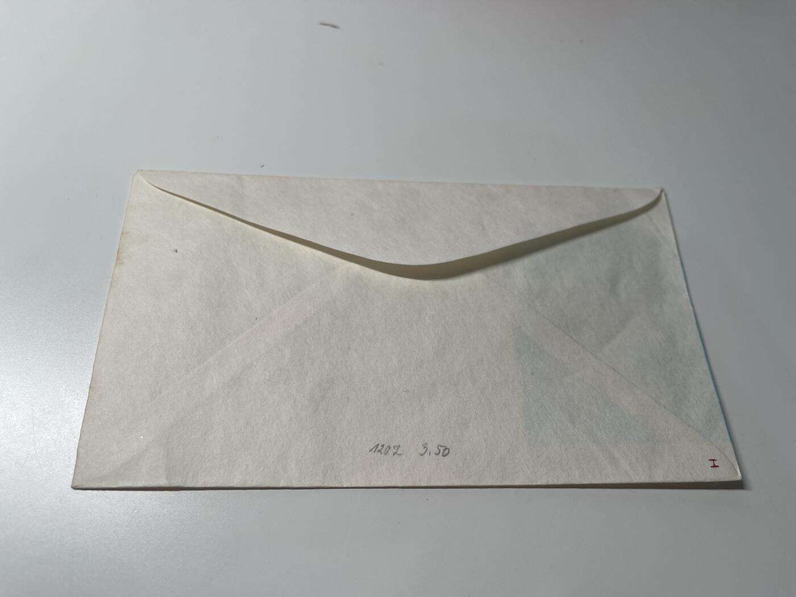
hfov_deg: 69.4
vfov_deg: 54.9
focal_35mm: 25
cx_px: 398
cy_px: 298
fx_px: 575
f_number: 1.6
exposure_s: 1/139
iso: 32
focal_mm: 5.1
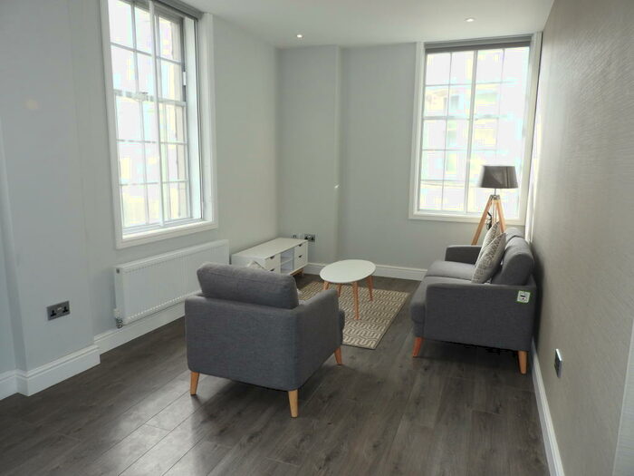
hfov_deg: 71.6
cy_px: 238
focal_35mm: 24
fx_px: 440
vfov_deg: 56.8
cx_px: 317
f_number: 3.3
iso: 100
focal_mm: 4.3
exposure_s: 1/60
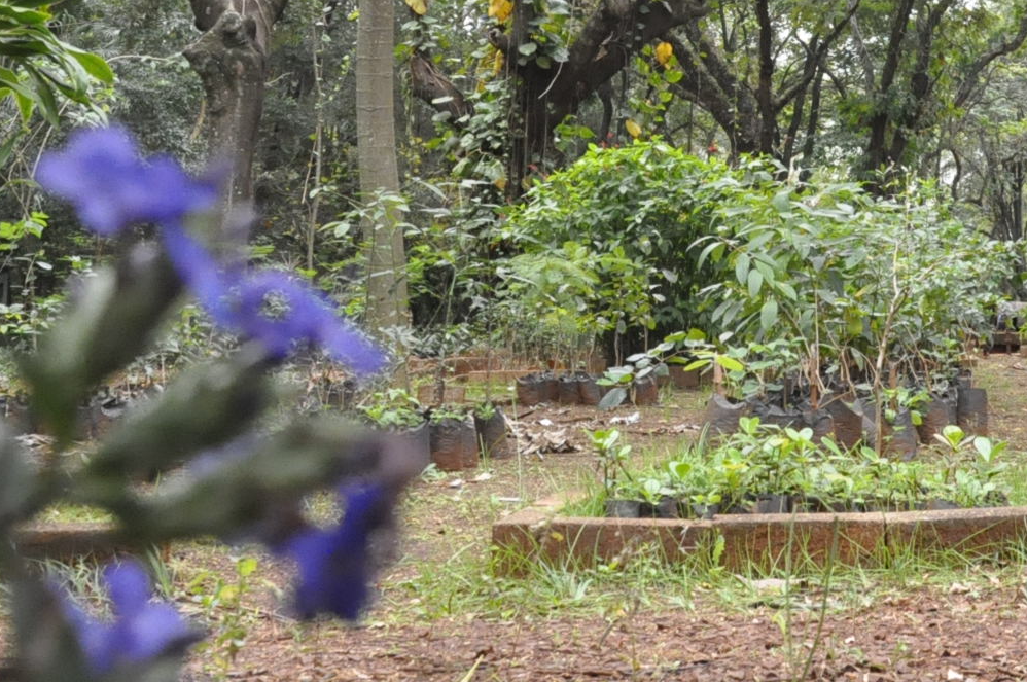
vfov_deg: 22.5
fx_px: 1653
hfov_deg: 34.1
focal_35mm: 58
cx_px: 702
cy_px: 15
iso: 3200
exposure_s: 1/400
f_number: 5.6
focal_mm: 18
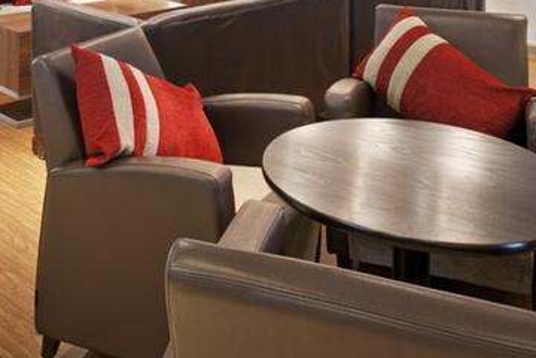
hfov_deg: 42.0
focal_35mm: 46
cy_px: 34
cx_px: 168
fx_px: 685
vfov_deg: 28.1
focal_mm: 24
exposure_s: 10
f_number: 11
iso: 100
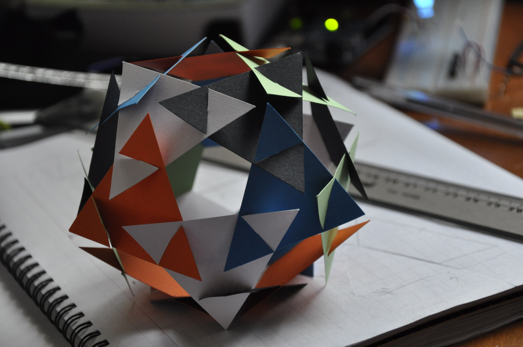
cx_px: 262
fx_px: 1524
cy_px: 174
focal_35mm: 105
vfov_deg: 13.0
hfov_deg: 19.5
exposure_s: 1/30
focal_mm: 70
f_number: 5.3
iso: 1400
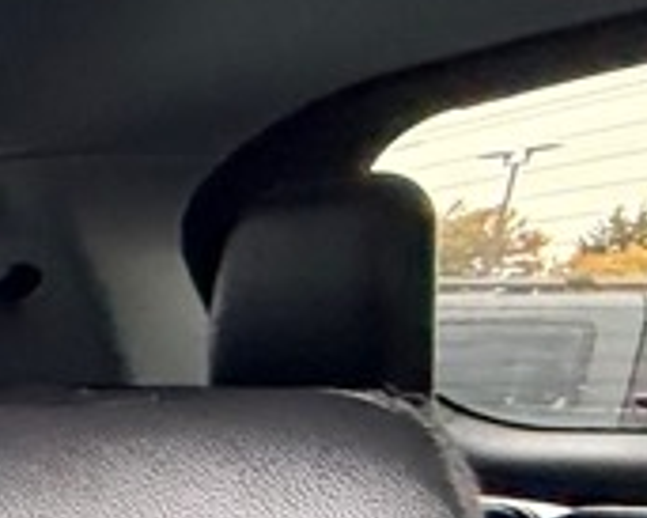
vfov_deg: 16.9
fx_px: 1571
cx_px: -1033
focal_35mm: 82
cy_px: 790
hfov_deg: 13.6
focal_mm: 2.22
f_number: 2.2
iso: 320
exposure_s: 1/99
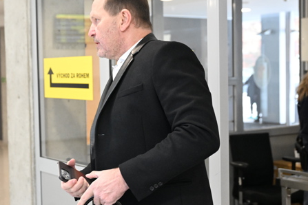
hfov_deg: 28.4
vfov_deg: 19.2
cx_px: 122
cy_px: 109
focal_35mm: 71
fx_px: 607
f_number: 4
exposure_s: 1/400
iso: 6400
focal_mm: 46
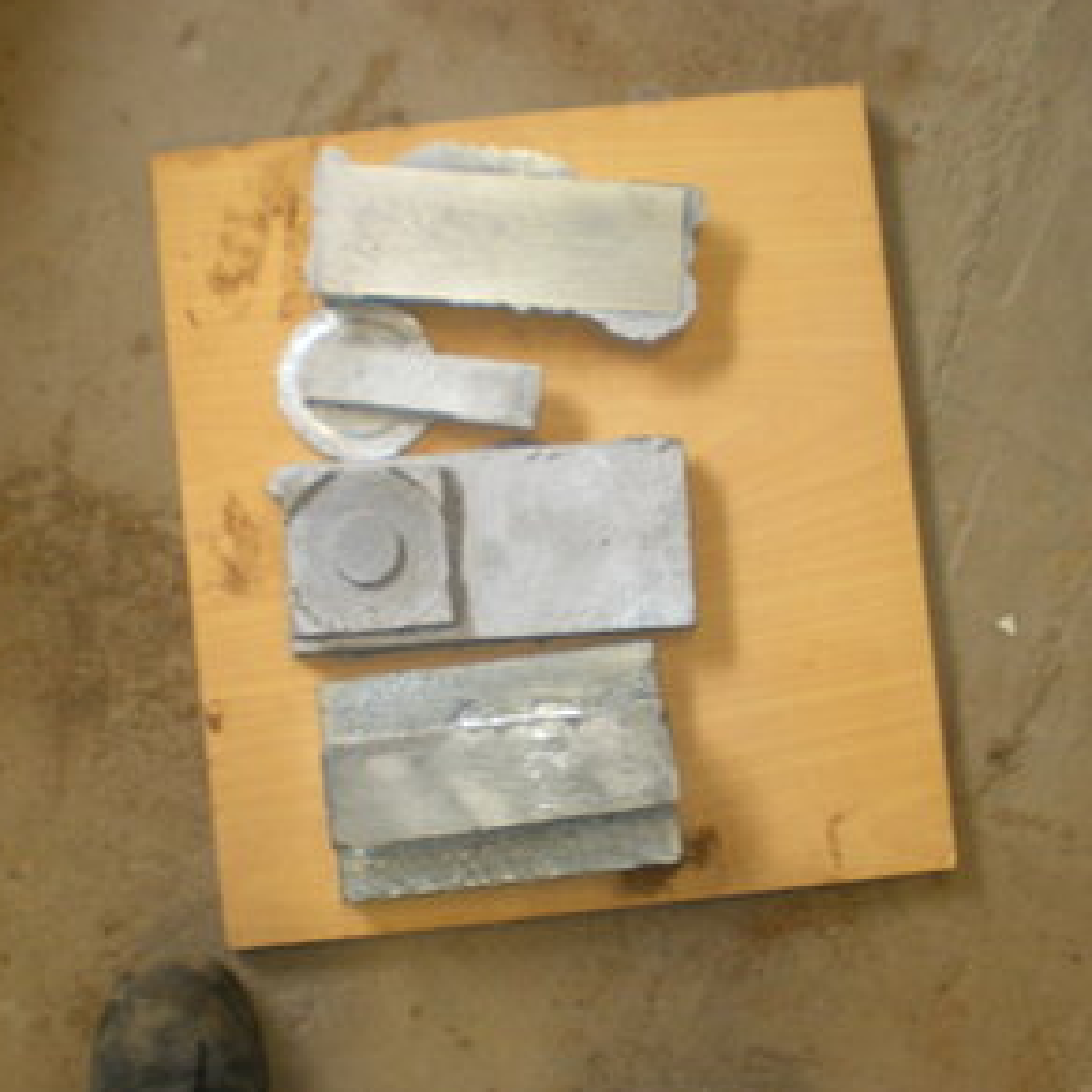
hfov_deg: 36.8
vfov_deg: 36.8
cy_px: 542
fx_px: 1642
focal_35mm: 46
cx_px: 524
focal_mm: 6.3
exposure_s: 1/14
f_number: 3.1
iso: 200
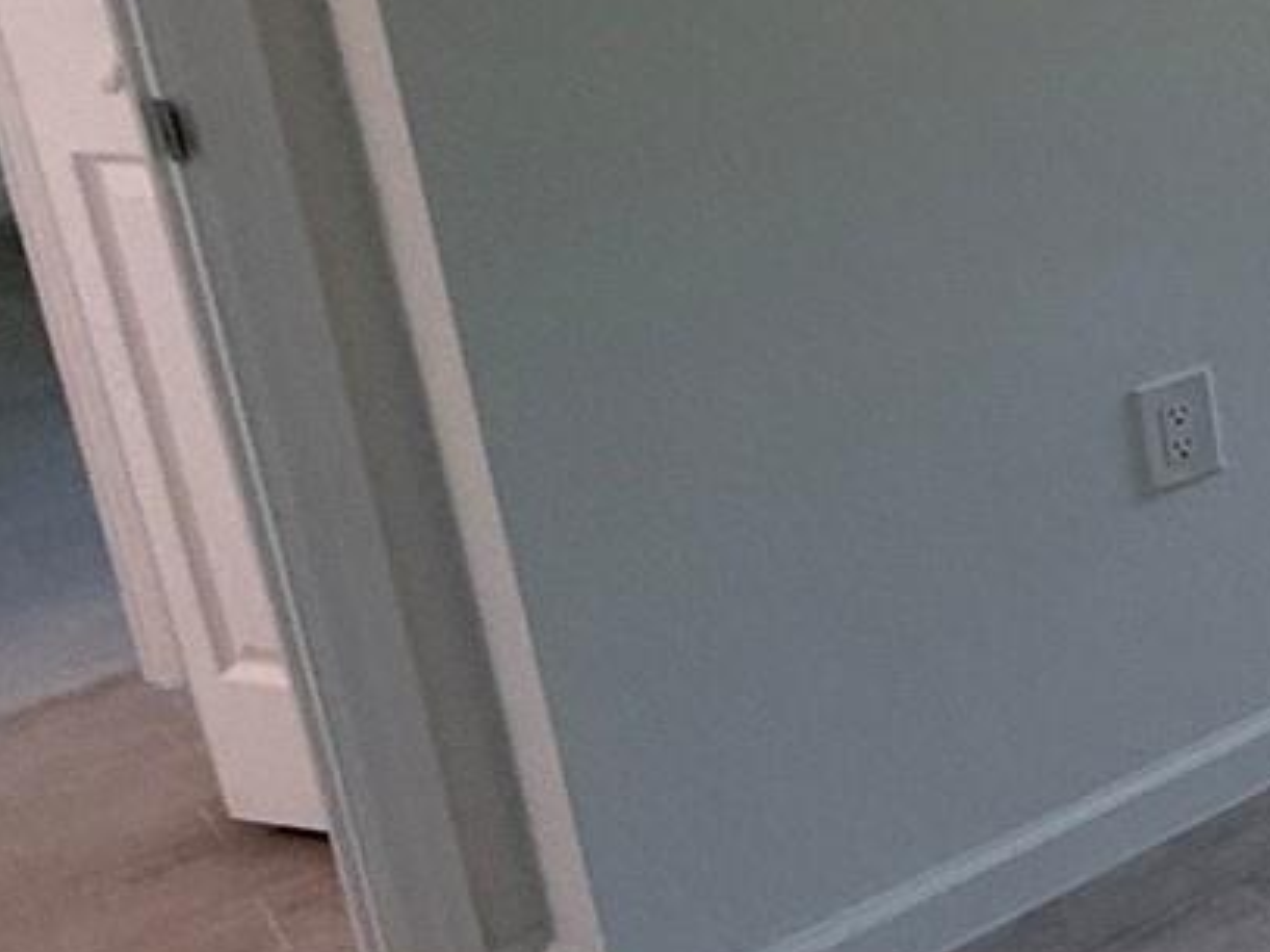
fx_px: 2017
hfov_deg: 21.3
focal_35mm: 55
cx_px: 2340
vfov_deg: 25.1
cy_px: -28
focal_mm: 2.22
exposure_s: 1/120
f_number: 2.2
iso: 160
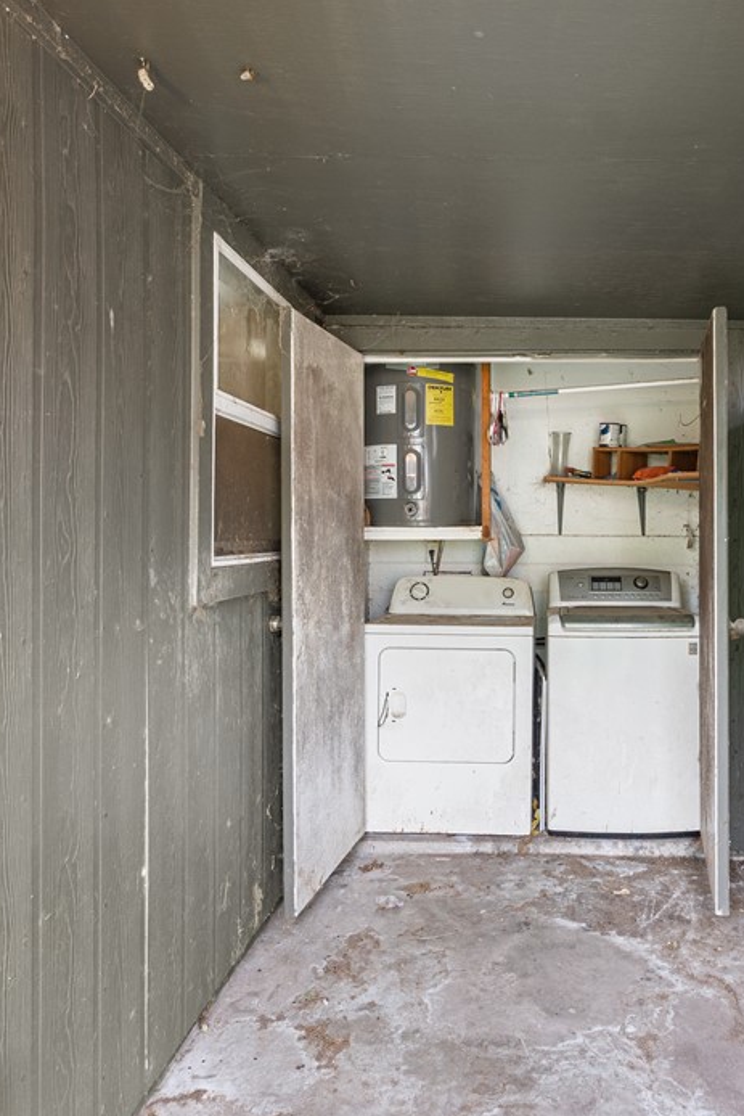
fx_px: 775
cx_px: 529
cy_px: 552
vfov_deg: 71.5
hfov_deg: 49.8
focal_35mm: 25
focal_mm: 11
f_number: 8
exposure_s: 1/5
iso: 250
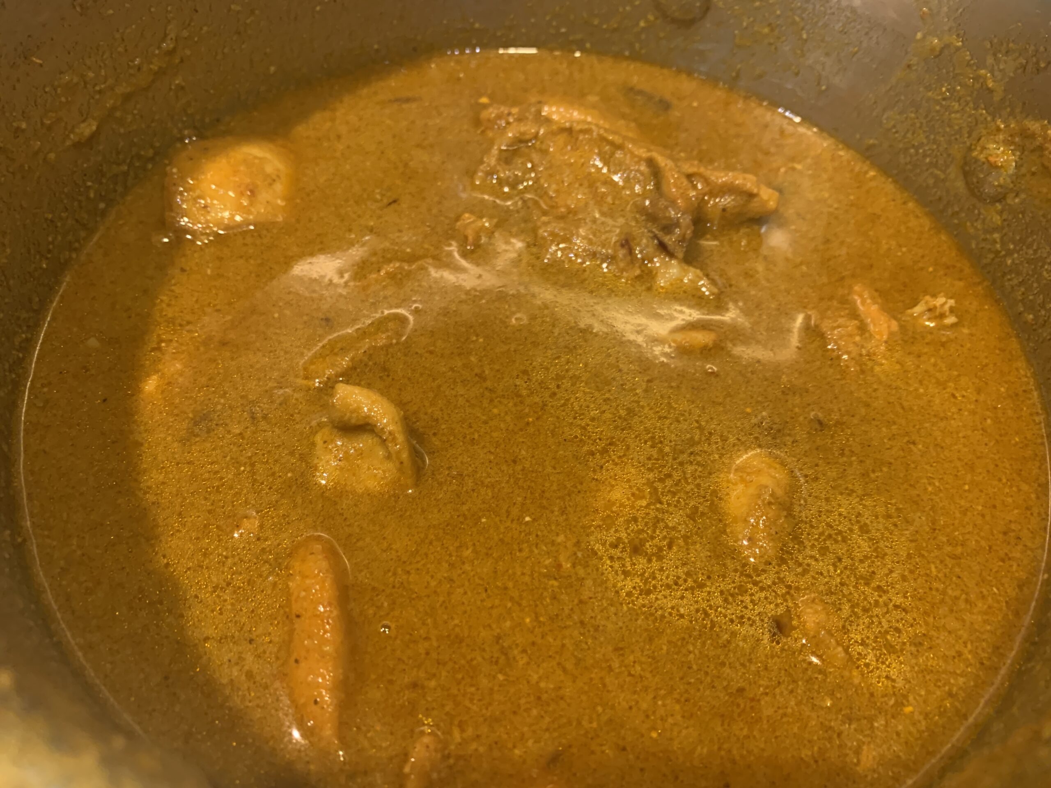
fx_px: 789
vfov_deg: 53.1
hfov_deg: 67.3
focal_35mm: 26
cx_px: 526
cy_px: 394
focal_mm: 4.25
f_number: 1.8
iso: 400
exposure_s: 1/50
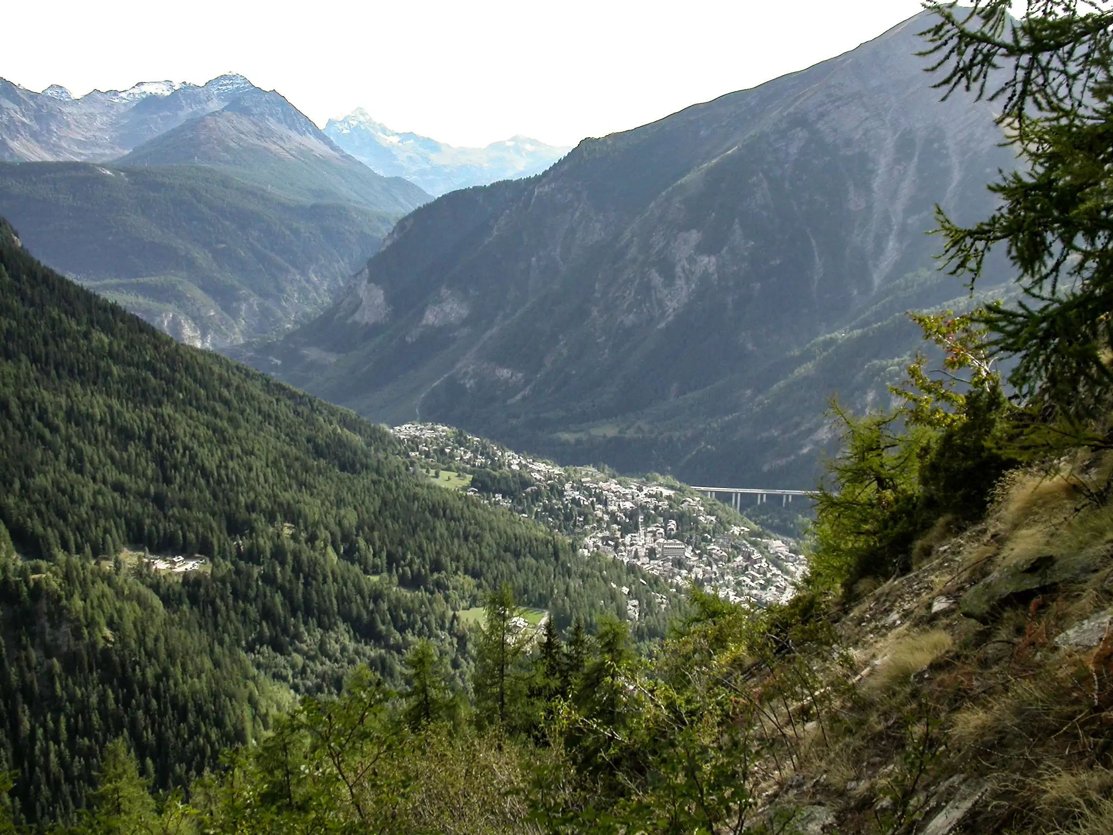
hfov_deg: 49.0
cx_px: 556
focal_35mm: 38
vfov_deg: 37.7
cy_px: 418
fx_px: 1222
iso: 100
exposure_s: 1/1022
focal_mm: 7.85
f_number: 3
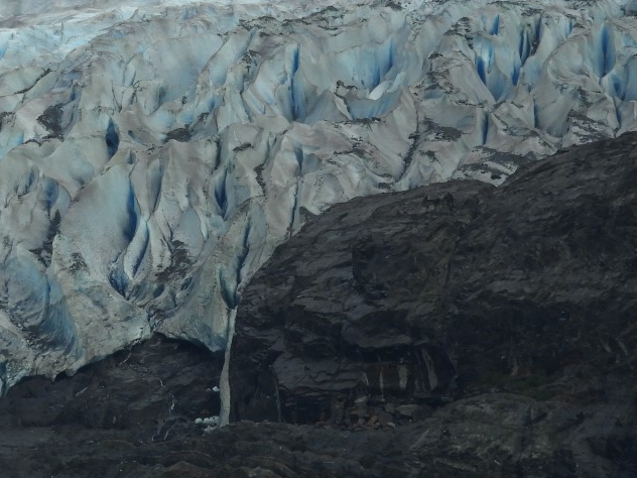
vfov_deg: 2.6
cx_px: 132
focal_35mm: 570
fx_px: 10489
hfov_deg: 3.5
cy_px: -47
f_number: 5.5
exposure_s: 1/400
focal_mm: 44.8
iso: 100
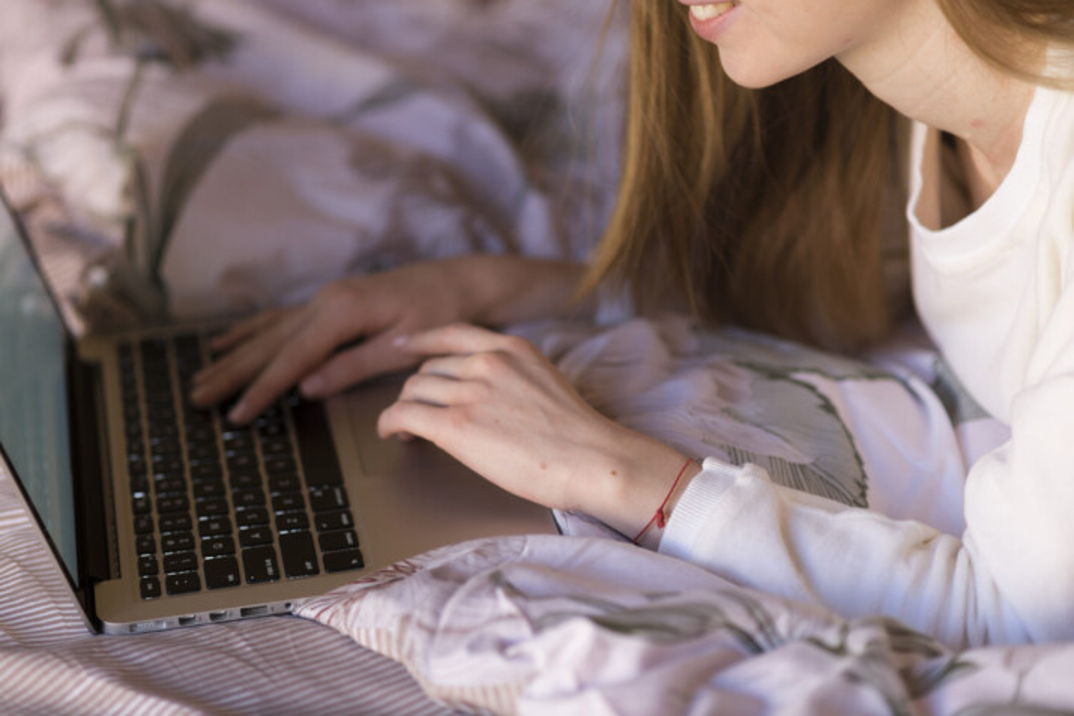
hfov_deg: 23.9
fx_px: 2536
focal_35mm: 85
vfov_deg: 16.1
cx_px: 537
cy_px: 358
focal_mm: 85
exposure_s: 1/160
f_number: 2
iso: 200
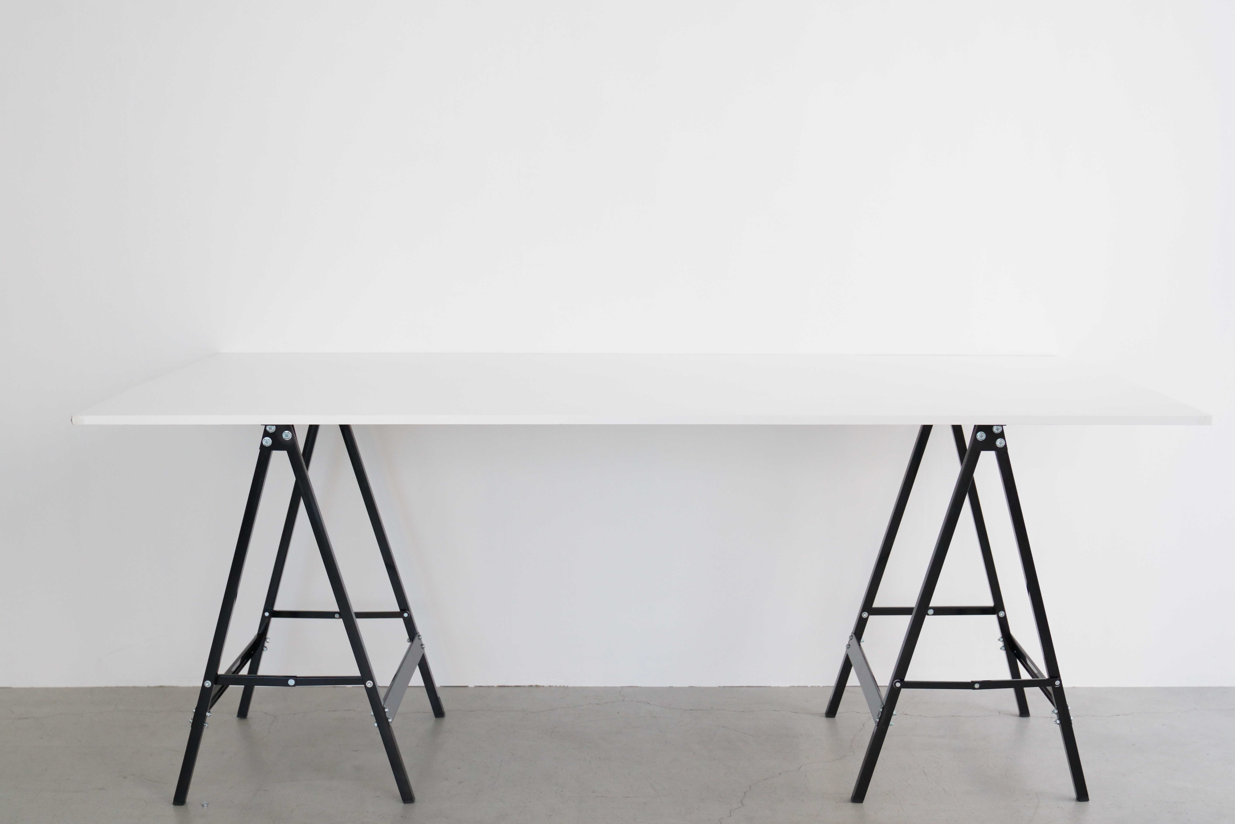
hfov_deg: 44.5
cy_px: 418
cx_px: 652
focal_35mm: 44
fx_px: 1510
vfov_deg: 30.5
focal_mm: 39
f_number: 4
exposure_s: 1/200
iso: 2500
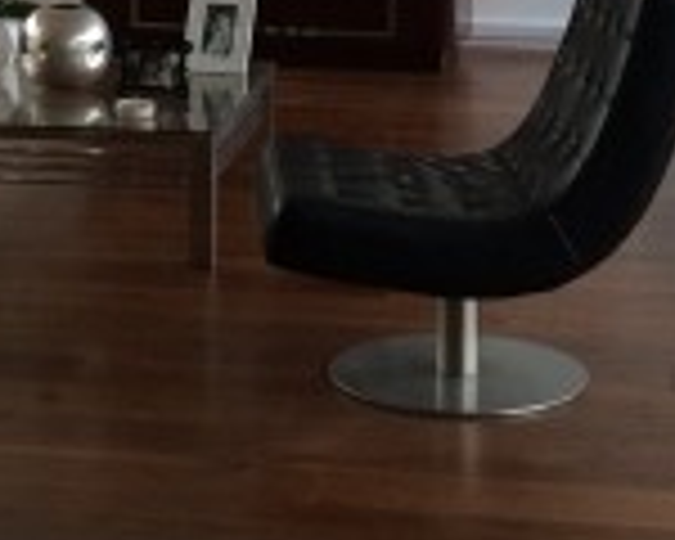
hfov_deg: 16.4
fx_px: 2337
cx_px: 248
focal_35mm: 117
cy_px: -135
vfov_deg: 12.8
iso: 50
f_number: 2.2
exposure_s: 1/30
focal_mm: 4.12
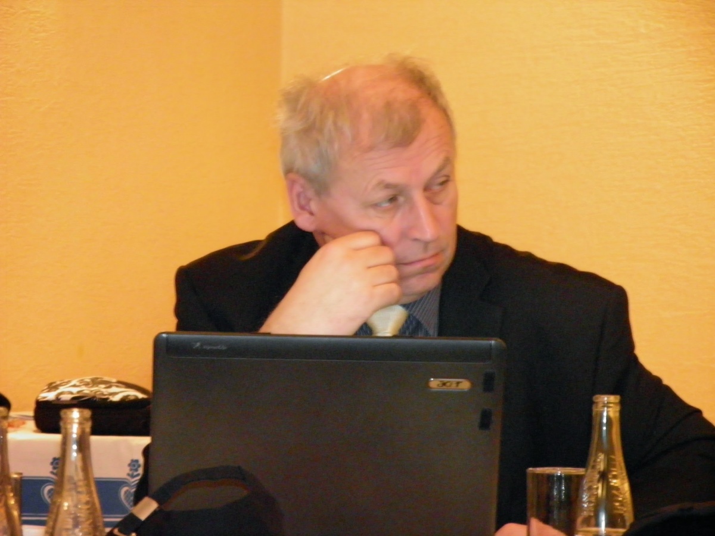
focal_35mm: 228
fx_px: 4709
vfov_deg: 6.5
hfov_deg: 8.7
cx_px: 358
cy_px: 268
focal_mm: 41.1
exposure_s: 1/8
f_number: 4.2
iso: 800
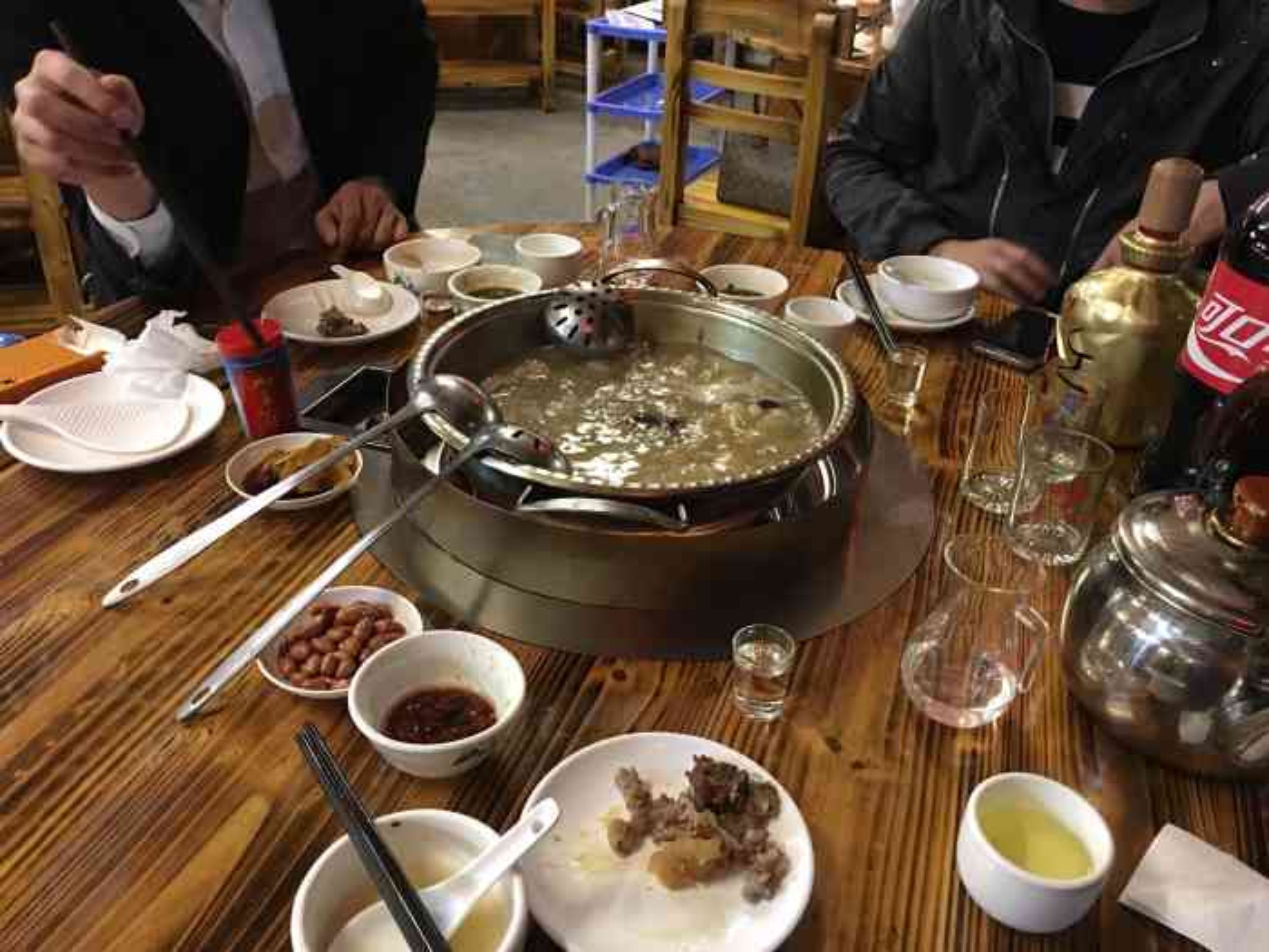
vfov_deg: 48.2
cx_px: 634
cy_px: 476
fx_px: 1063
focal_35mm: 29
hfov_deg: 61.7
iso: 125
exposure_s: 1/8
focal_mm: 4.15
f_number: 2.2
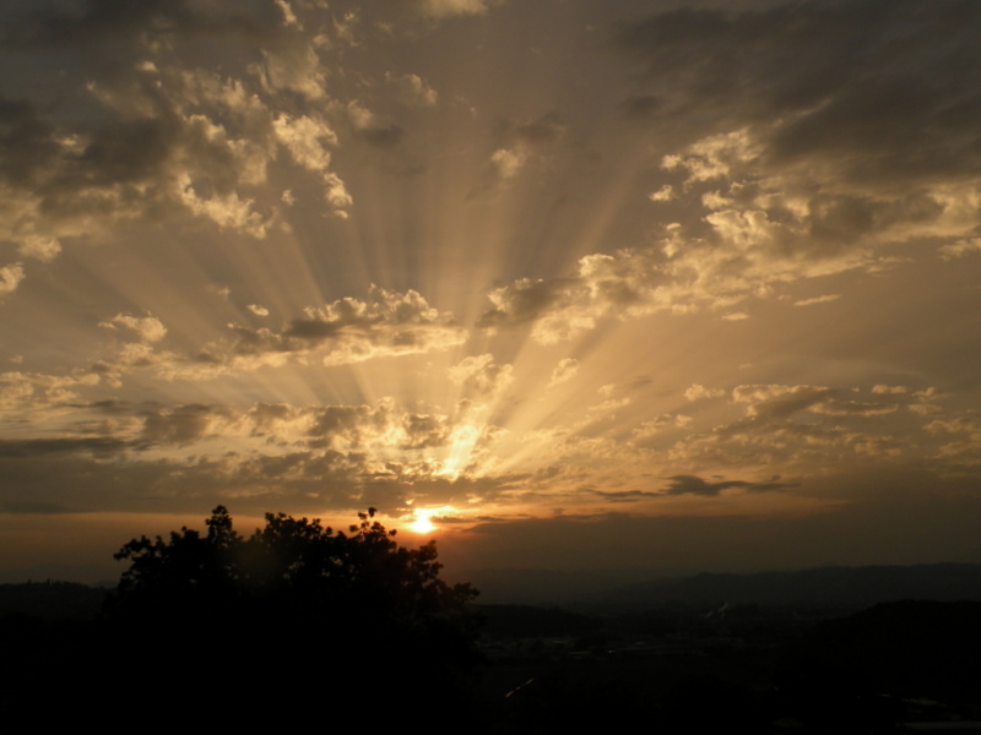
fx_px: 1190
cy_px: 368
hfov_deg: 44.8
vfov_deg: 34.3
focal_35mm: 42
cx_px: 490
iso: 64
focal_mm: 7.4
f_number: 6.3
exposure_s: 1/224
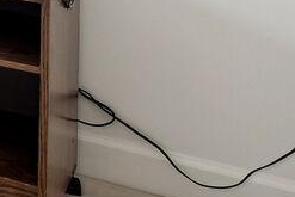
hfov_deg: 10.5
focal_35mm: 112
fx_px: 918
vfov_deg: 10.7
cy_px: -254
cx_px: -651
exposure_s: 1/13
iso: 400
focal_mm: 16
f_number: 8
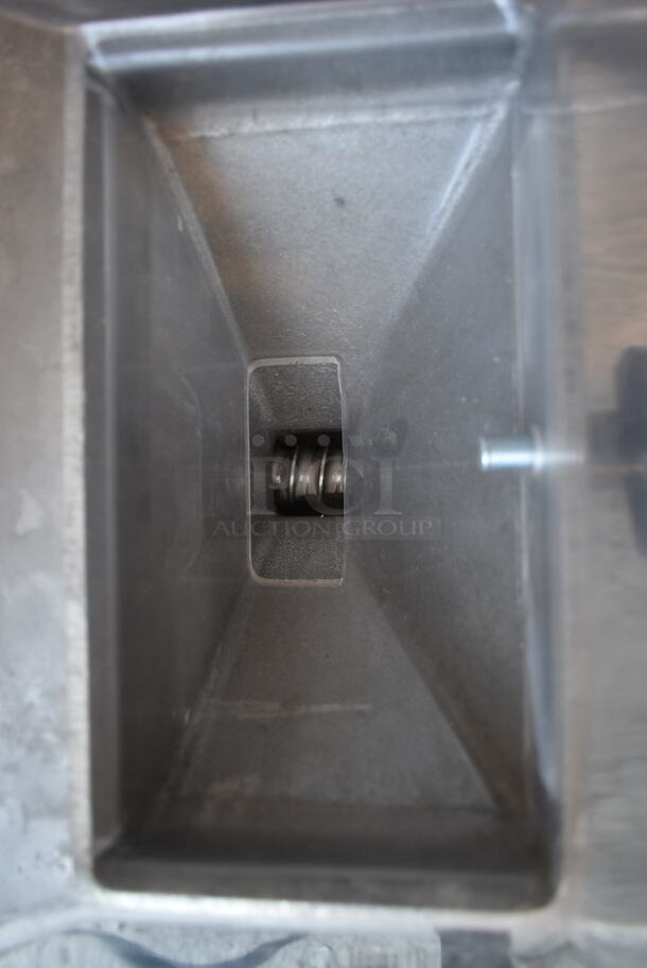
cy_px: 484
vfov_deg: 67.3
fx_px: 727
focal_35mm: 27
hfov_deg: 48.0
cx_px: 324
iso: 320
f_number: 3.5
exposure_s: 1/30
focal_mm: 18
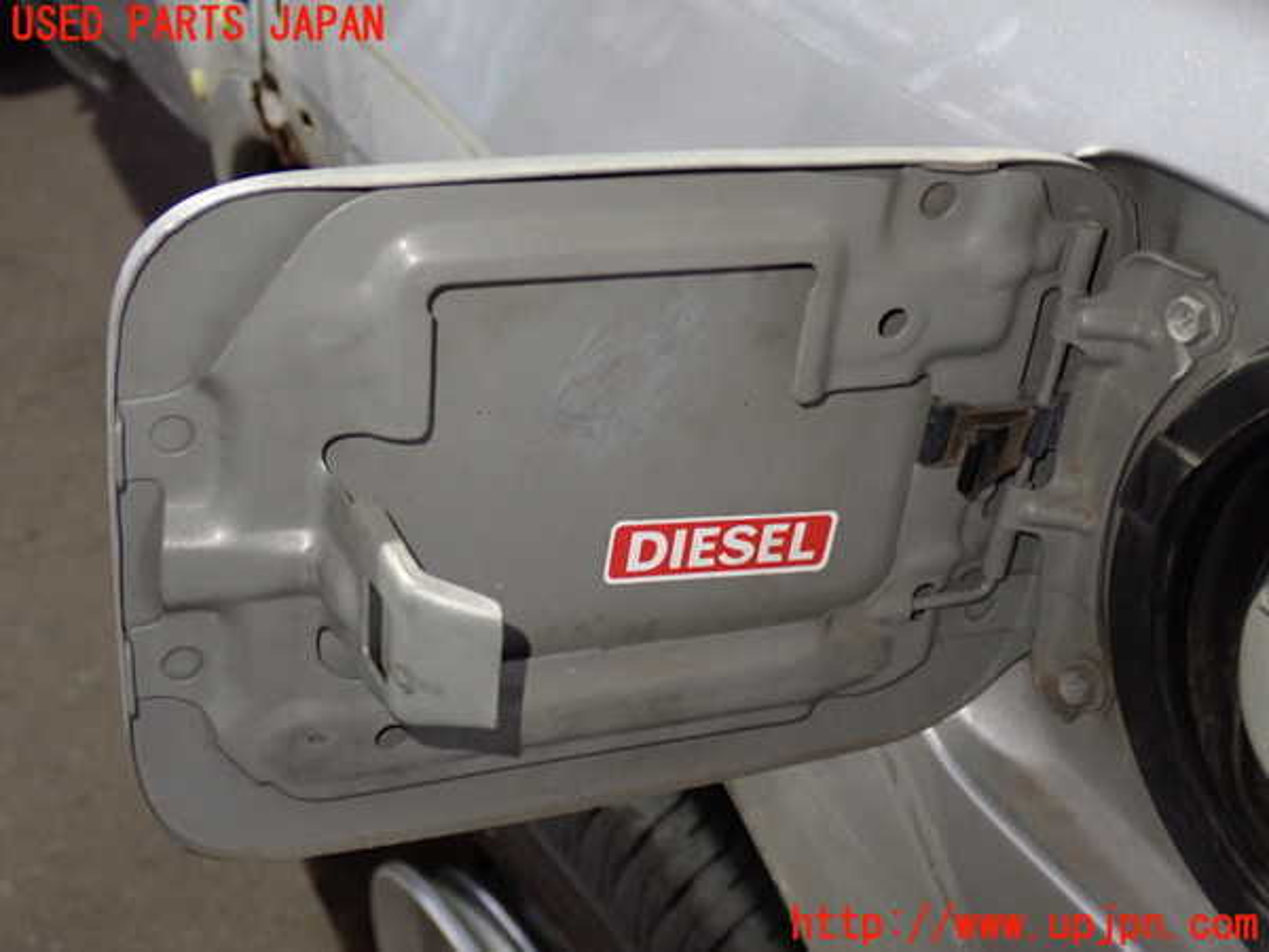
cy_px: 476
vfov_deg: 30.9
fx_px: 1723
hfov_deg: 40.4
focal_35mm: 47
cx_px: 634
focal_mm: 8.4
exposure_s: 1/40
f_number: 3.1
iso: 800
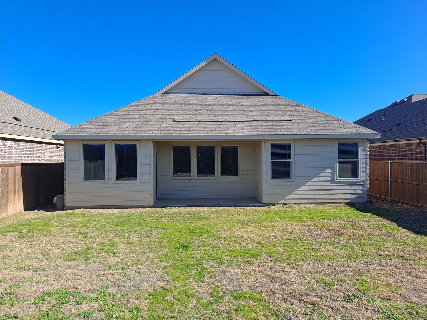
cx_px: 214
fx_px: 308
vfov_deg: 54.9
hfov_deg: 69.4
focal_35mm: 25
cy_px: 160
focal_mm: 4.6
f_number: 2
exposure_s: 1/706
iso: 32
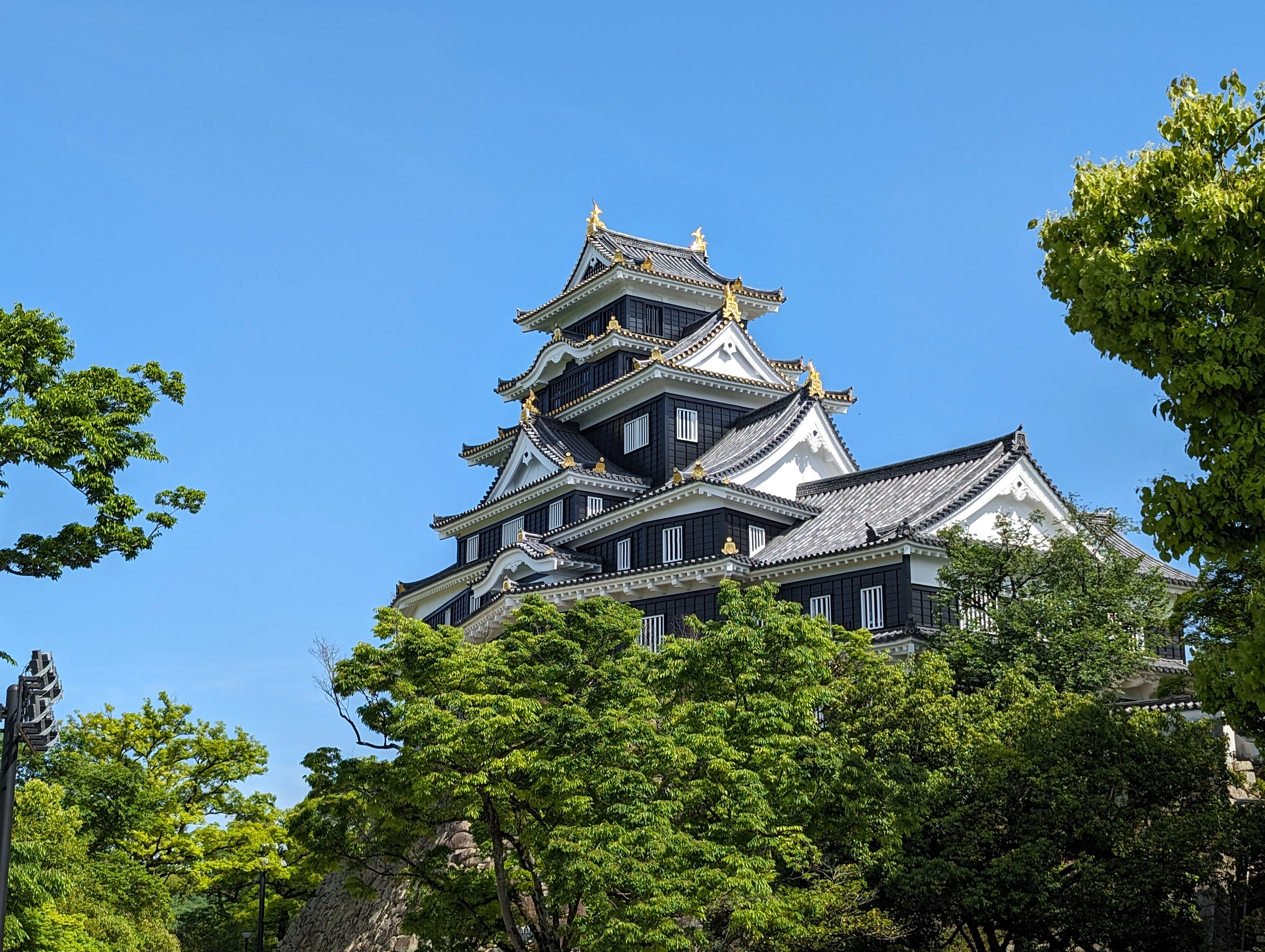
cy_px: 476
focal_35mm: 49
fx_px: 1793
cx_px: 632
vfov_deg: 29.7
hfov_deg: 38.9
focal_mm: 6.9
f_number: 1.68
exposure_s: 1/1468
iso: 21
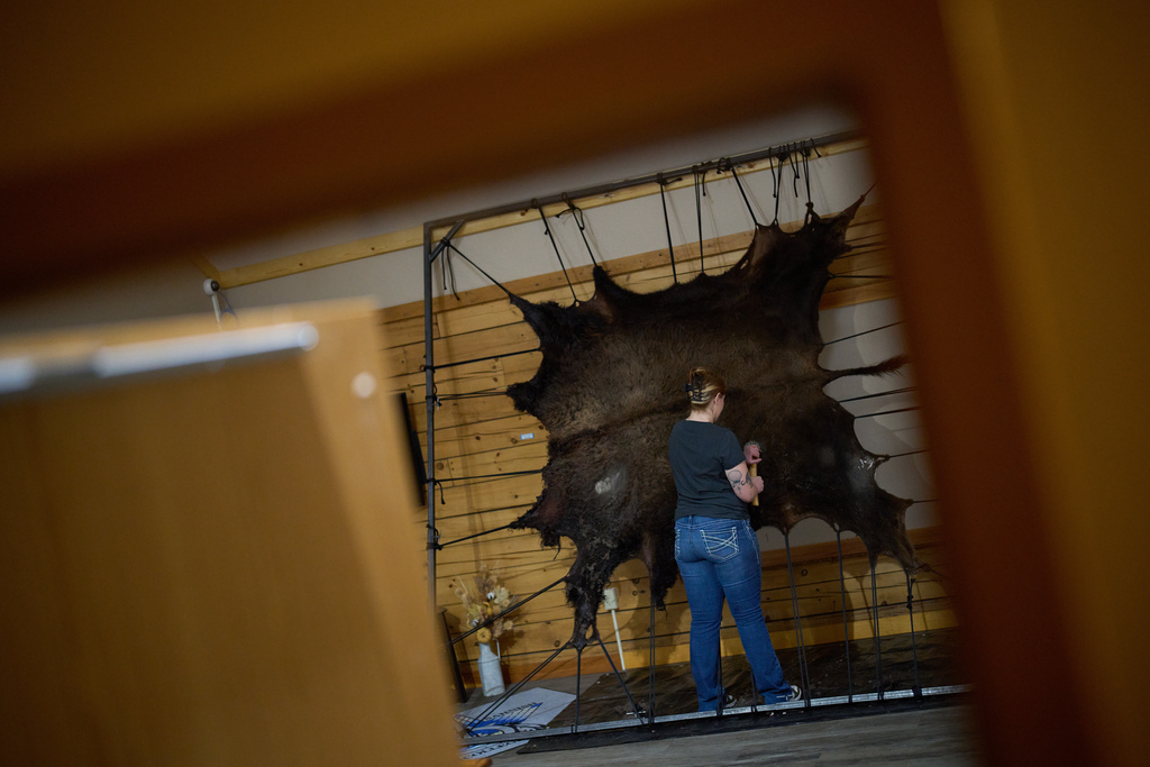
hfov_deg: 39.6
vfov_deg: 27.0
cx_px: 575
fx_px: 1597
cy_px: 384
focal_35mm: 50
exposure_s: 1/500
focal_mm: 50
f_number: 1.2
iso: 2500
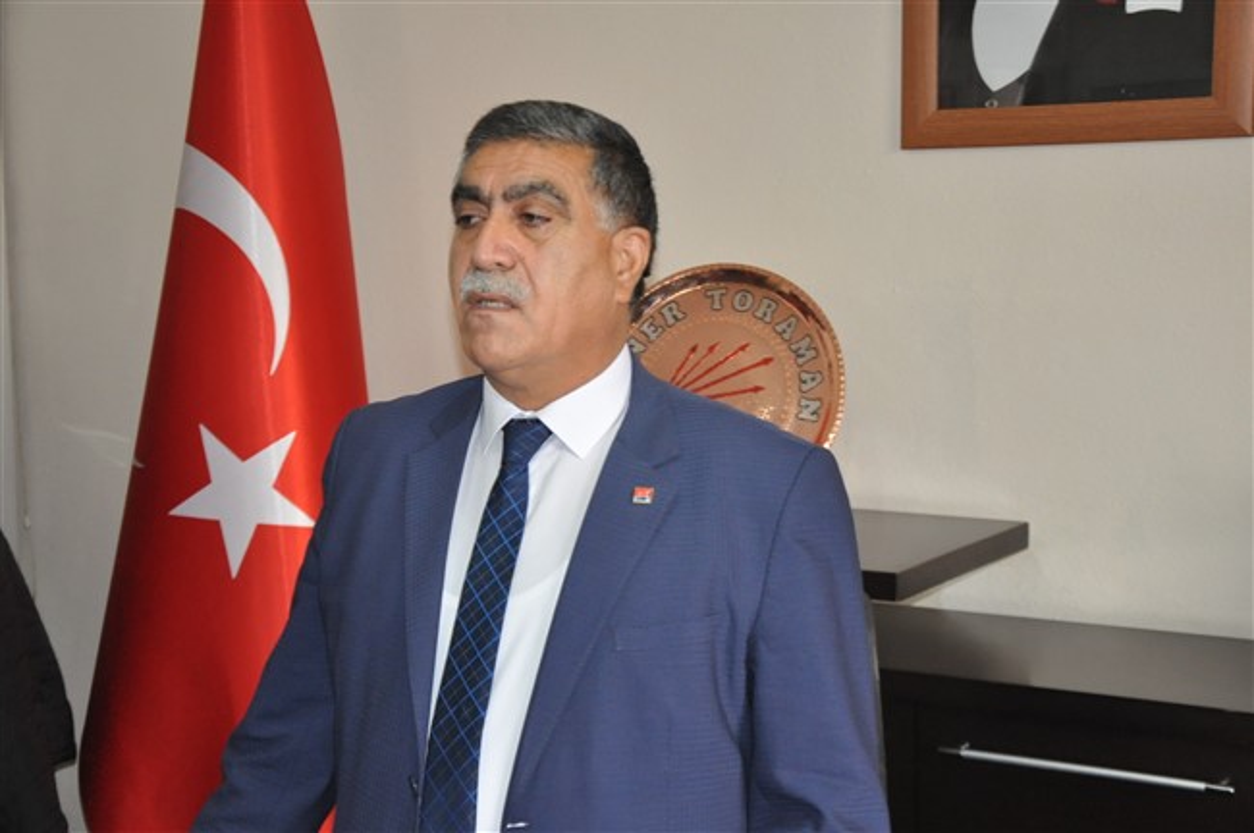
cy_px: 416
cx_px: 627
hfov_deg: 29.9
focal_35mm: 68
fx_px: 2349
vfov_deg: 20.1
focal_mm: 45
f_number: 4.8
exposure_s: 1/60
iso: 1600
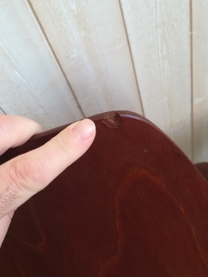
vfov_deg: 55.4
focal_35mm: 33
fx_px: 264
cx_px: 104
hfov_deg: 42.9
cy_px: 138
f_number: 2.2
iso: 160
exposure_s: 1/33.3
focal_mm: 3.83
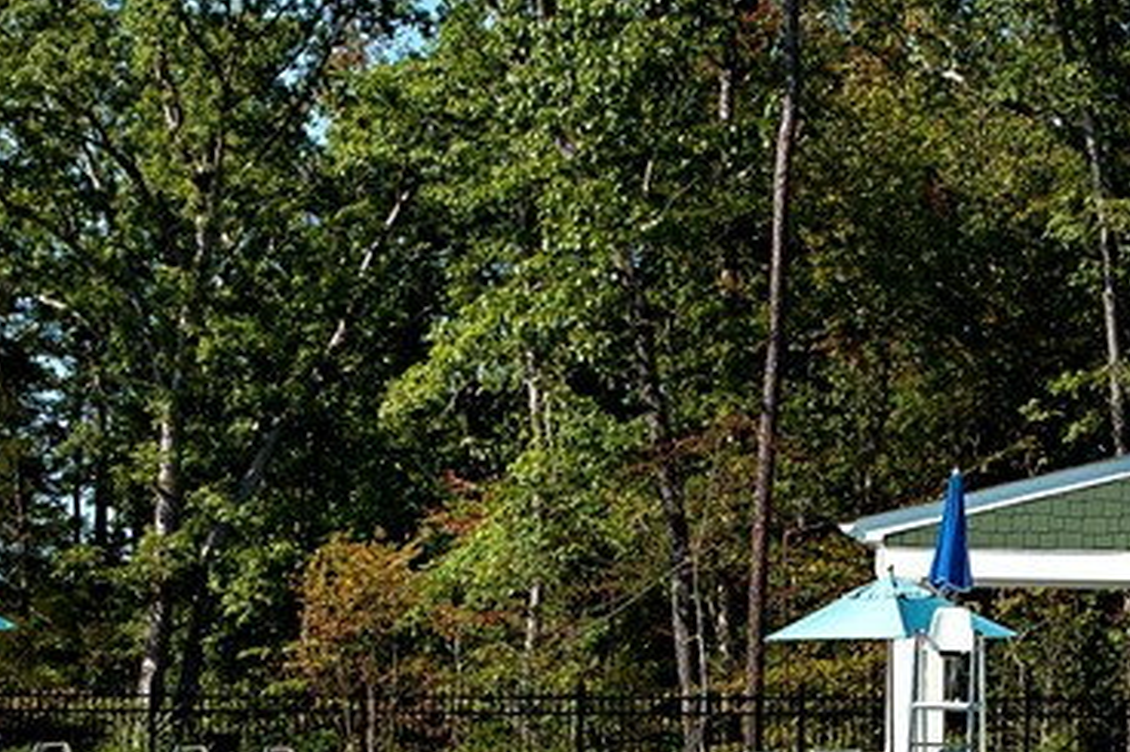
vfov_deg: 11.5
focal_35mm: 118
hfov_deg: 17.4
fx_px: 3702
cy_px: 738
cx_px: 542
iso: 640
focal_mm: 40
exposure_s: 1/400
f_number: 14
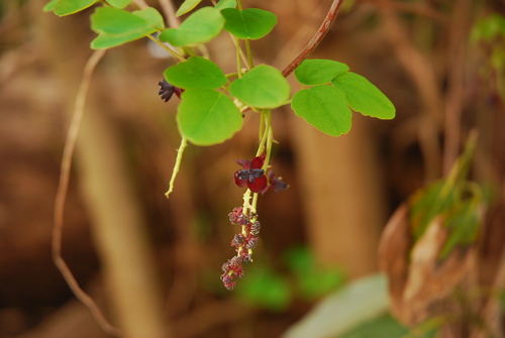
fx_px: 1475
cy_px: 169
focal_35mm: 105
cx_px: 252
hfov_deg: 19.4
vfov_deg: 13.1
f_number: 4.5
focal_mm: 70
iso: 320
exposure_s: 1/80
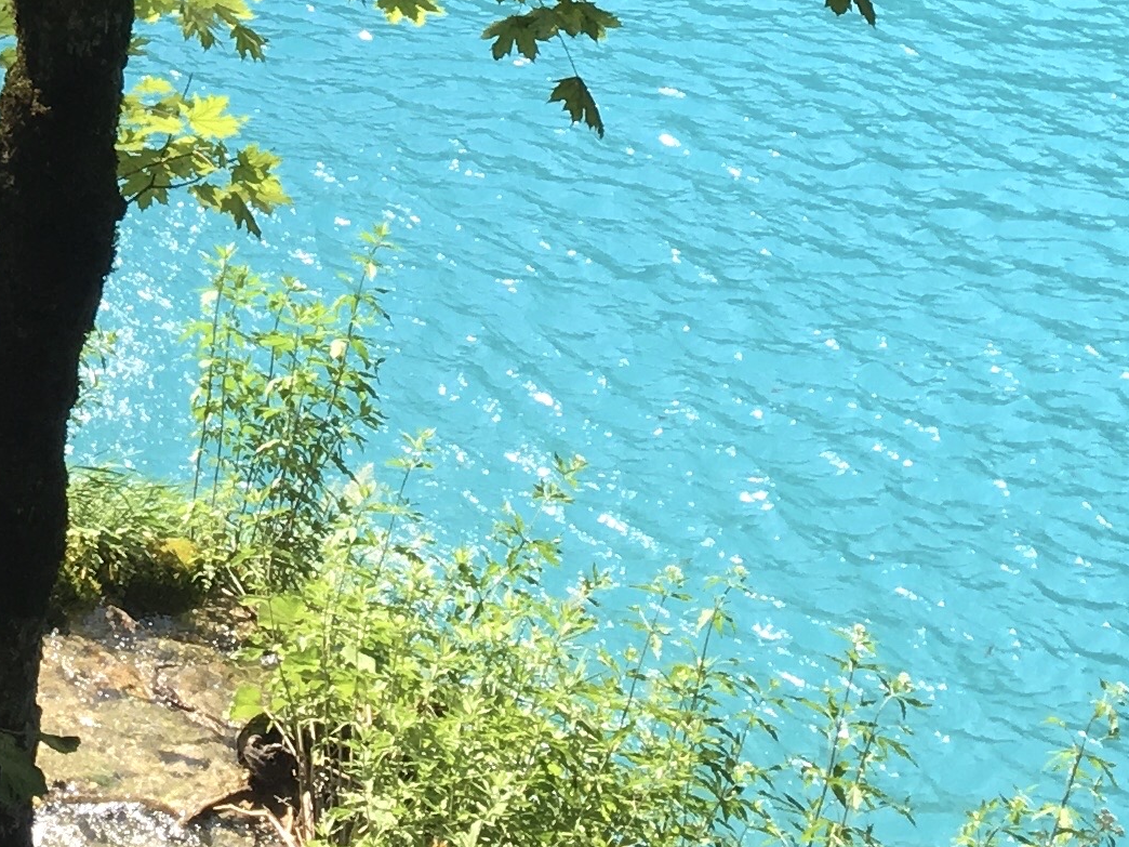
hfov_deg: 16.8
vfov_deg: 12.2
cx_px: -254
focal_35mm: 112
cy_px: -666
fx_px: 3653
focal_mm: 4.15
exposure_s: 1/460
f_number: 2.2
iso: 25
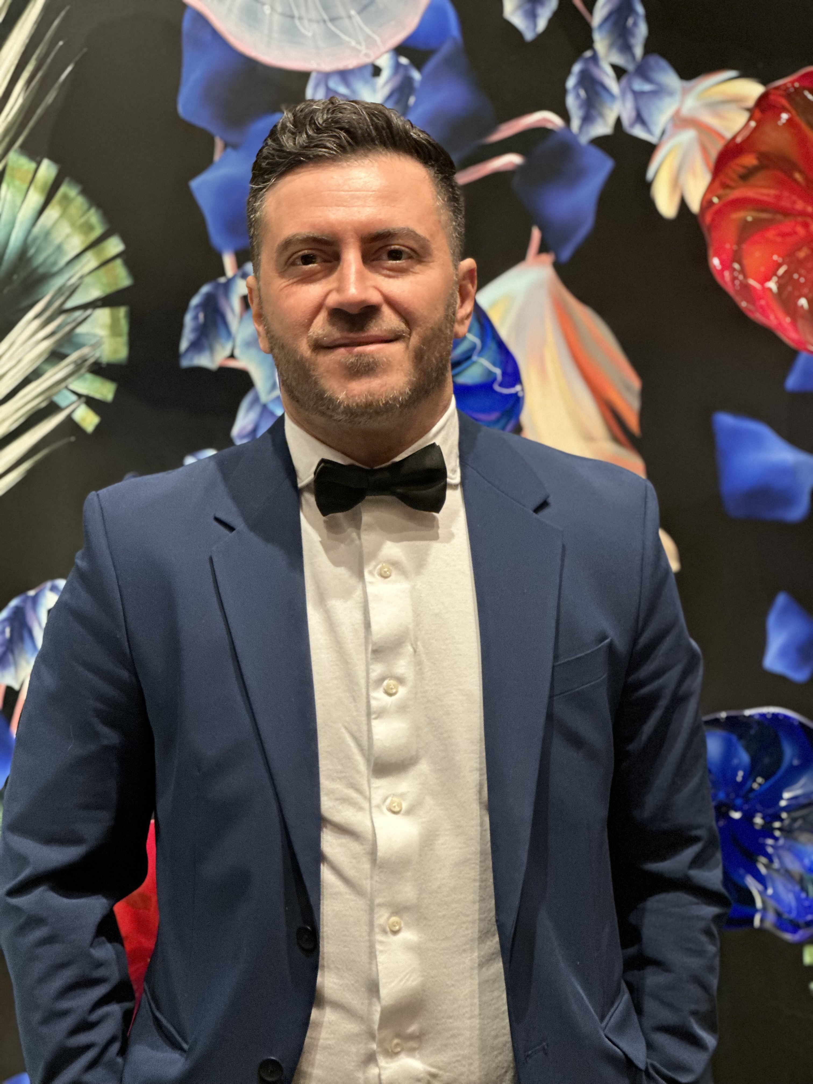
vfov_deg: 25.3
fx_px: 2411
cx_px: 406
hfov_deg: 19.1
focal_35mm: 77
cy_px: 542
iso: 400
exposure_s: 1/17
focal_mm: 9
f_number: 2.8
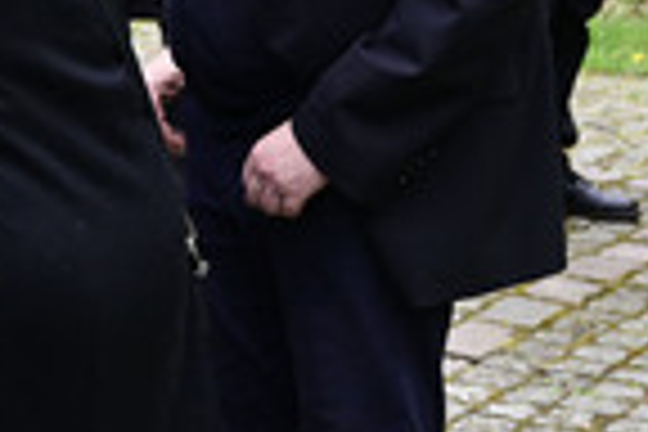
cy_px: -171
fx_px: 2646
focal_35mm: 147
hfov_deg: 13.4
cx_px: -241
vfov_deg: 9.1
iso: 800
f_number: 7.1
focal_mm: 47
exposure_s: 1/320
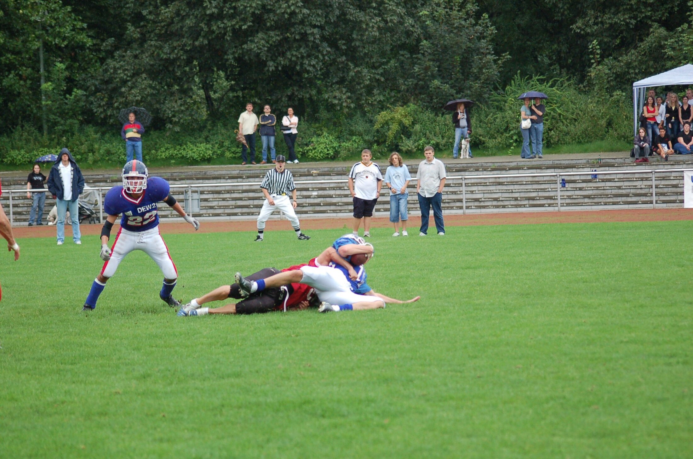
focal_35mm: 150
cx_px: 346
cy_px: 230
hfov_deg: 13.7
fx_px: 2882
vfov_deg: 9.1
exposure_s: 1/500
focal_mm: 100
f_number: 4.2
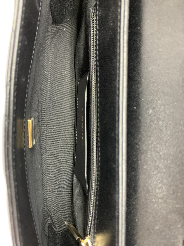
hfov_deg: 53.1
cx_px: 92
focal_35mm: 26
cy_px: 123
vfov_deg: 67.3
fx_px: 184
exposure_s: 1/33
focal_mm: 4.25
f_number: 1.8
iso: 320
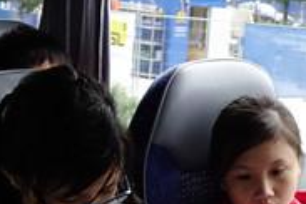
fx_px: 892
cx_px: 227
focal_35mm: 105
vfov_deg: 12.3
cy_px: 318
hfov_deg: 19.3
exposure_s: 1/400
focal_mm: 11.56
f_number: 4
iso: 1600
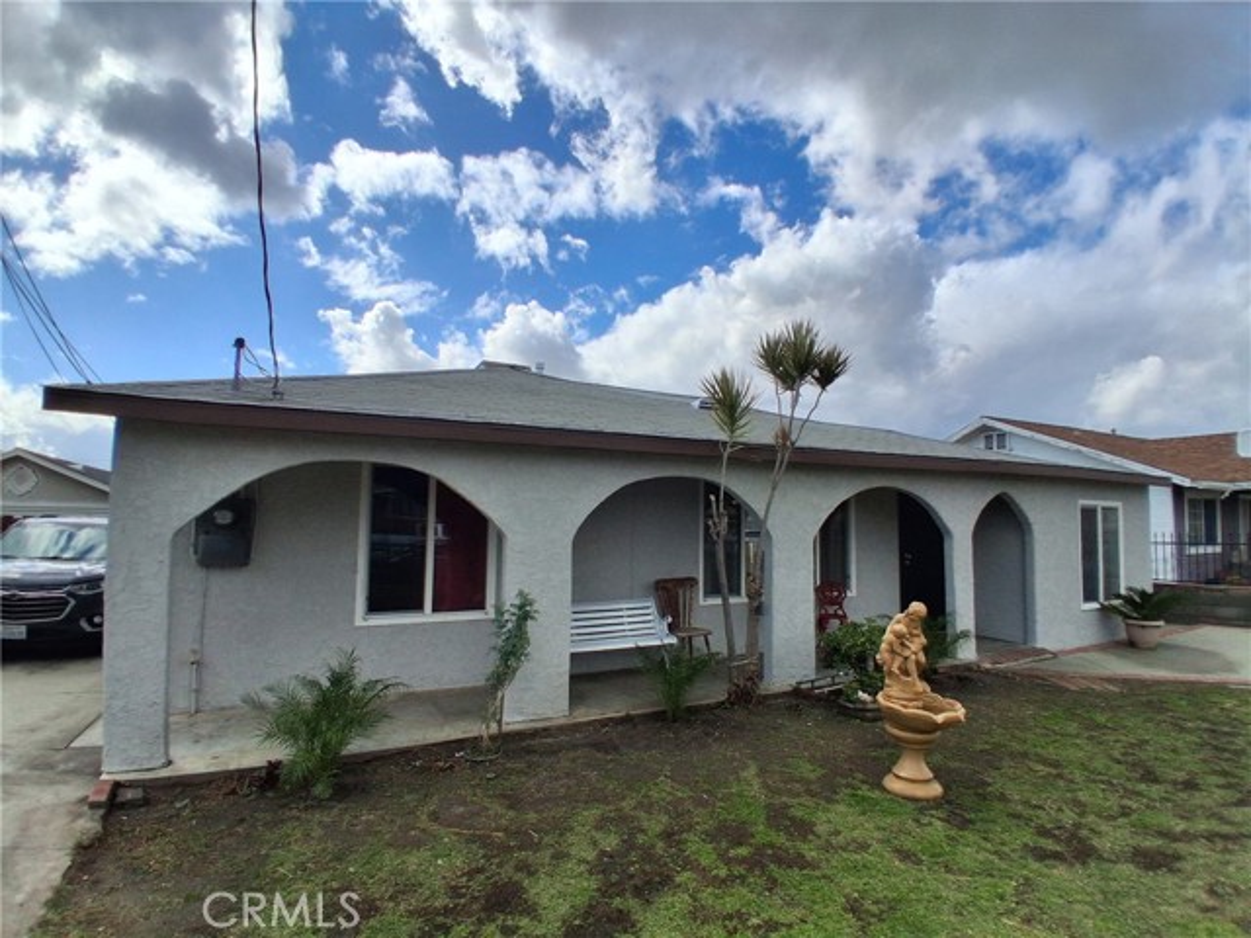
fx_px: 614
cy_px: 469
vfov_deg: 74.7
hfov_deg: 91.0
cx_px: 626
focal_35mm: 17
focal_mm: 1.4
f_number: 2.2
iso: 50
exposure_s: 1/3472
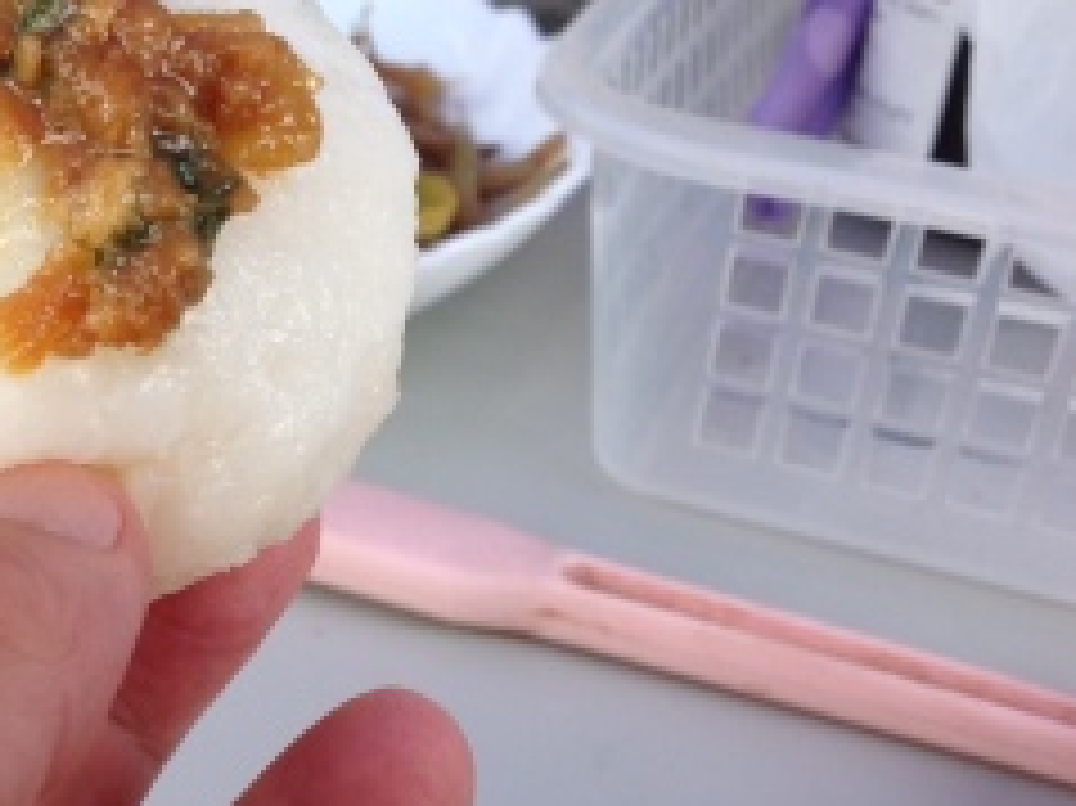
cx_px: 18
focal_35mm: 73
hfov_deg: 25.5
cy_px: 547
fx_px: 2268
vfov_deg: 20.1
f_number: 2.4
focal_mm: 4.28
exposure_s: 1/211
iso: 50
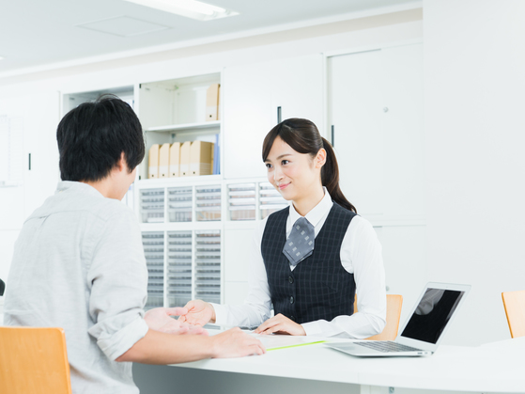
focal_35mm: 66
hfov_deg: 29.4
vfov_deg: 22.2
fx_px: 1001
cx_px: 270
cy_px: 199
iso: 320
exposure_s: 1/100
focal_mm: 60
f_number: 4.5
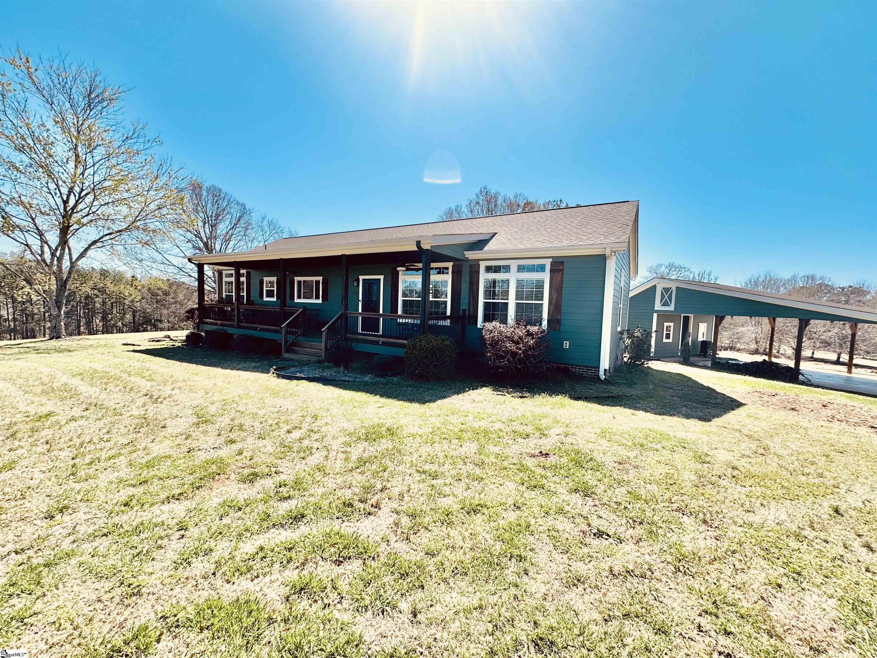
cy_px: 329
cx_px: 438
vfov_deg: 85.7
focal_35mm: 14
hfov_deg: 102.1
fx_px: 355
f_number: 2.2
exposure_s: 1/1236
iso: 50
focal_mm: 2.22
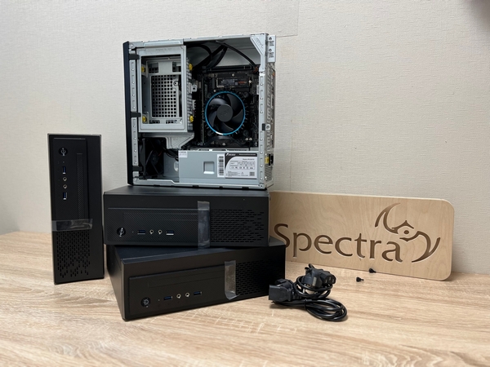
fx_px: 368
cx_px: 245
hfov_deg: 67.3
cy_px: 184
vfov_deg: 53.1
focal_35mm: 26
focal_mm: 5.1
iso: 80
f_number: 1.6
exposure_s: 1/50
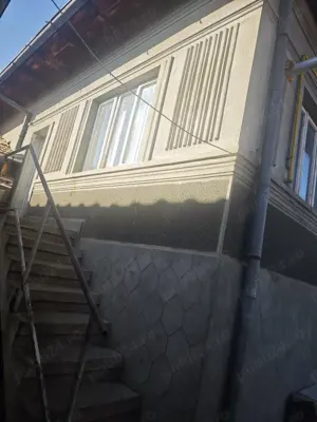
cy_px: 211
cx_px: 158
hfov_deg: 58.9
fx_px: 281
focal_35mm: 23
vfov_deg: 73.9
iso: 160
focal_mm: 8.72
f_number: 2
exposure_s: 1/2000
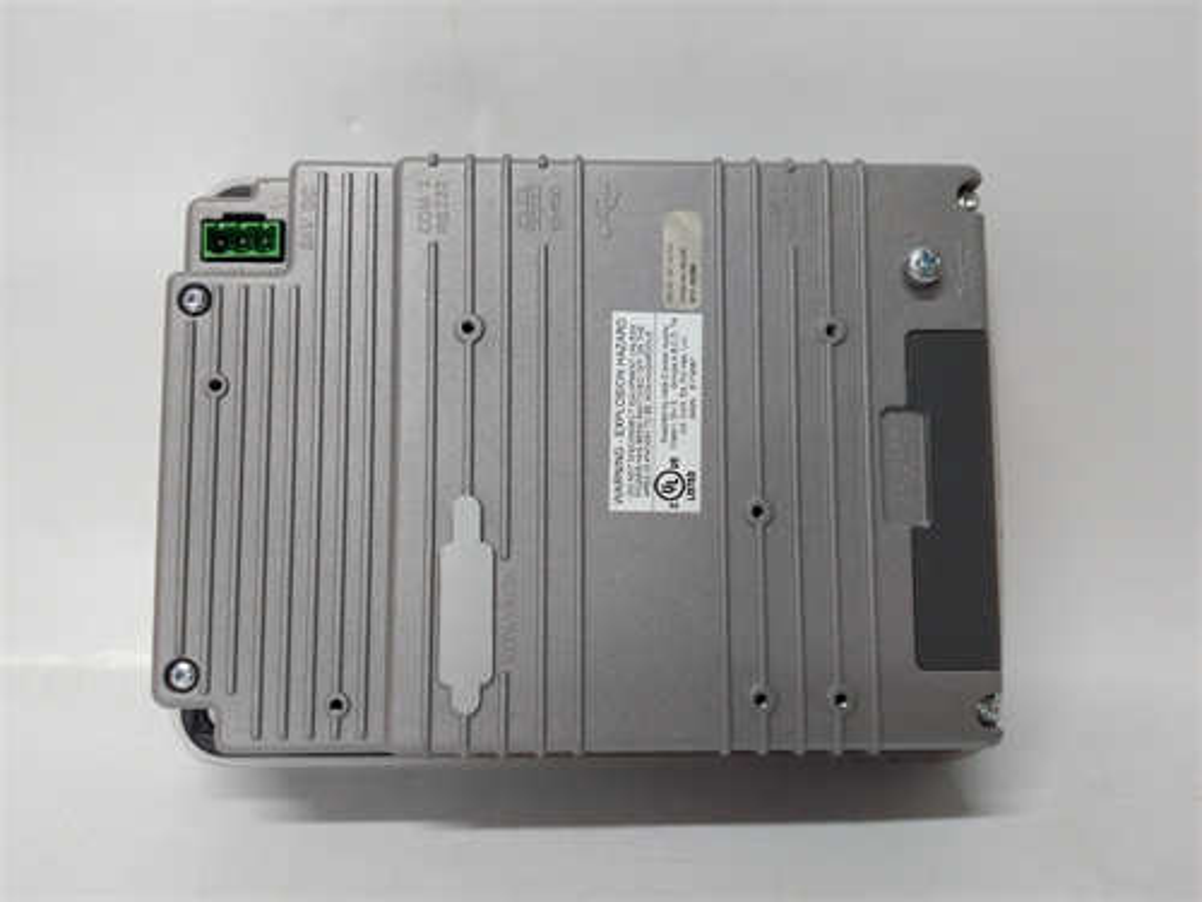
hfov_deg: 65.3
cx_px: 601
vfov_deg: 51.4
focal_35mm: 27
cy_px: 451
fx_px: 938
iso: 199
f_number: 2
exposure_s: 1/33
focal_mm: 3.79
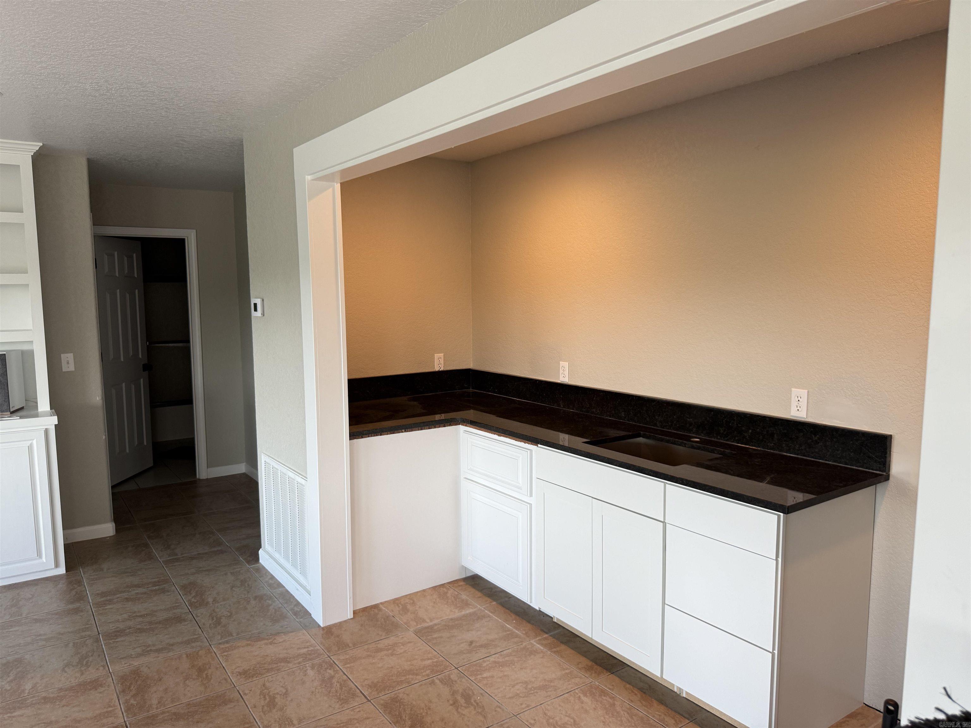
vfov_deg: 56.8
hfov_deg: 71.6
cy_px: 364
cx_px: 486
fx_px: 673
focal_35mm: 24
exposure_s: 1/120
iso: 100
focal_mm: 6.76
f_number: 1.78
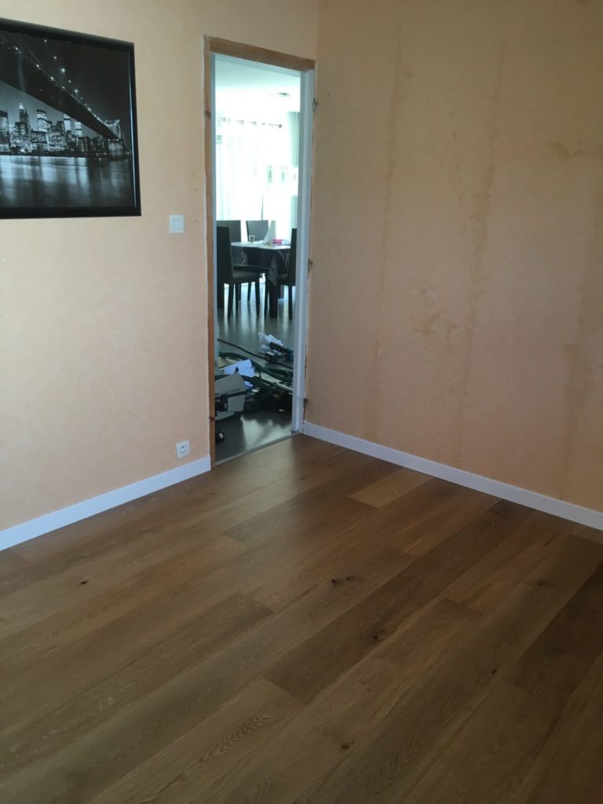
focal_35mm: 29
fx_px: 674
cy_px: 402
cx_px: 302
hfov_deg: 48.2
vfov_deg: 61.7
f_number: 2.2
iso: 50
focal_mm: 4.15
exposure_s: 1/33
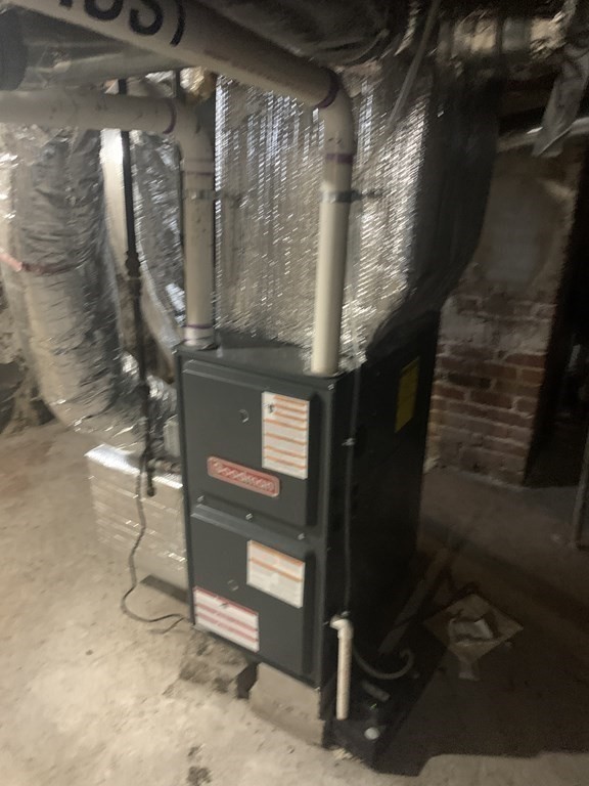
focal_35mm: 26
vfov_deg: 67.3
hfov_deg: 53.1
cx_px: 294
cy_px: 393
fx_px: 590
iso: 640
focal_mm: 4.25
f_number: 1.8
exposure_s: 1/24
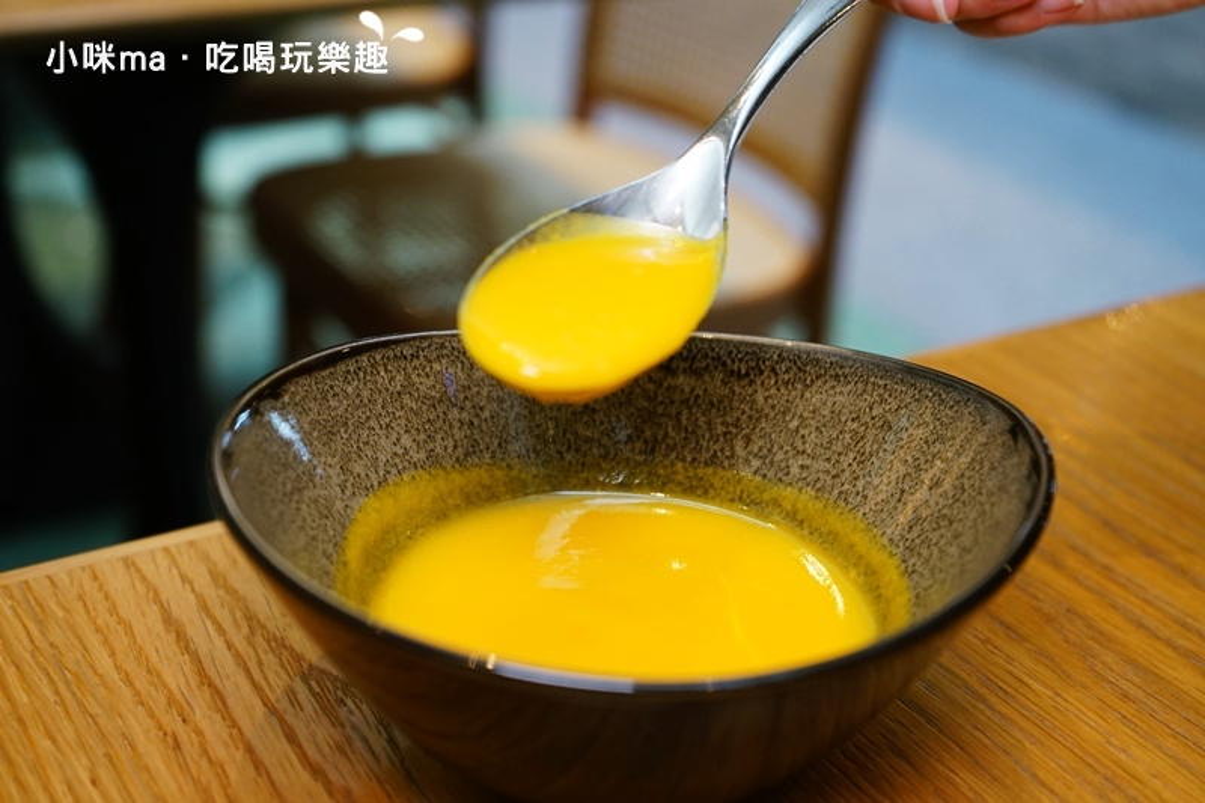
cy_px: 402
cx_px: 602
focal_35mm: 47
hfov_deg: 41.9
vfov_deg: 28.6
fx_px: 1573
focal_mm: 47
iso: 1250
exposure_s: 1/60
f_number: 4.5
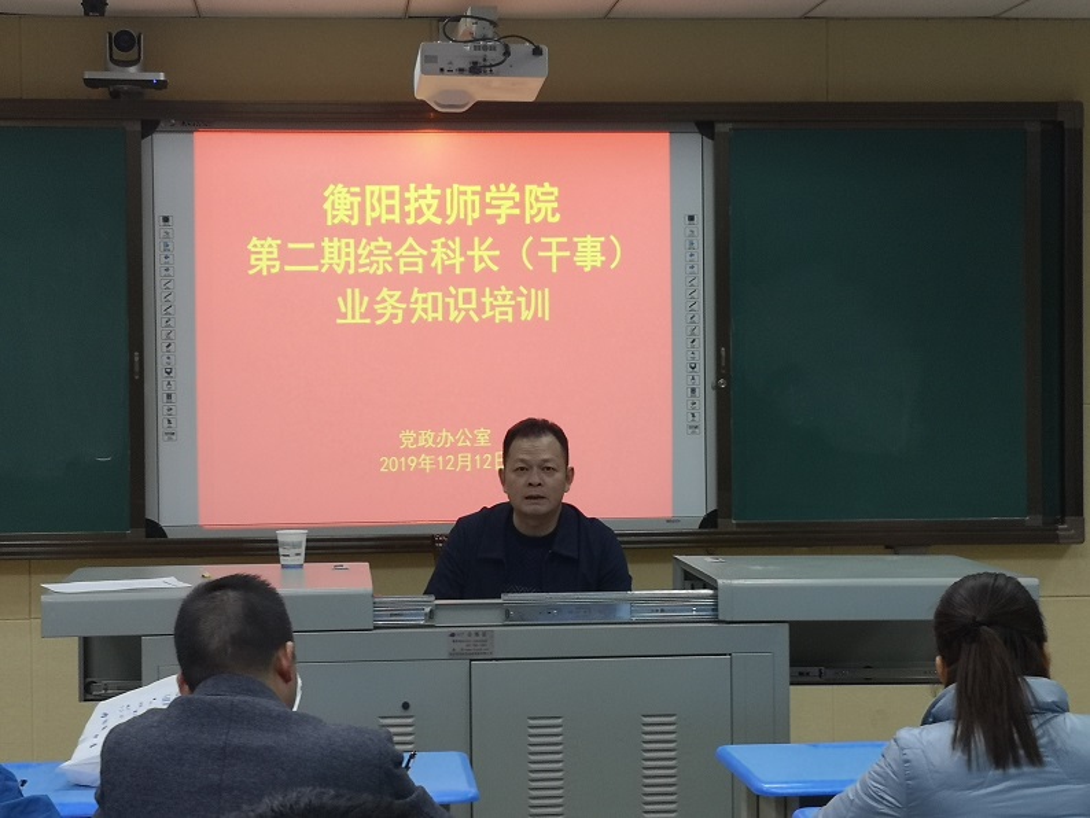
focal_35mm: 71
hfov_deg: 27.4
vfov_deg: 20.7
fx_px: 2236
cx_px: 545
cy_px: 409
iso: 80
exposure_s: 1/50
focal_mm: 3.95
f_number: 1.8
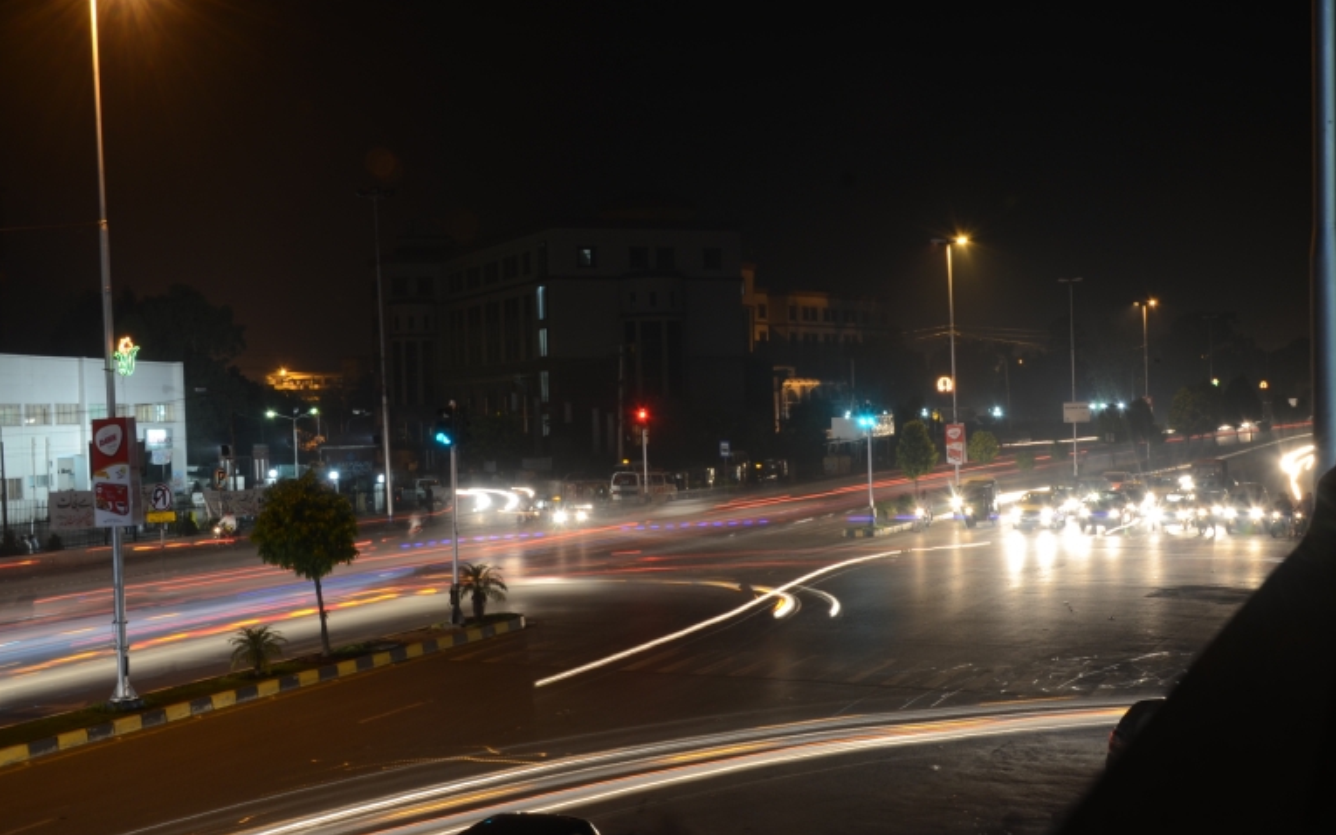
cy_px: 419
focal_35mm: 49
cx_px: 735
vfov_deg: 26.3
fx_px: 1784
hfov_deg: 41.0
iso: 100
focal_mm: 24
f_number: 13
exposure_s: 10
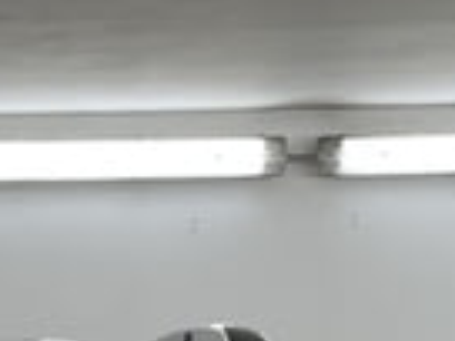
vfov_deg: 8.1
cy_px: 774
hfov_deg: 11.2
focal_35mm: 172
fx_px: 2261
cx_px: -157
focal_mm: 4.2
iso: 50
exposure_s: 1/100
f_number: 1.6
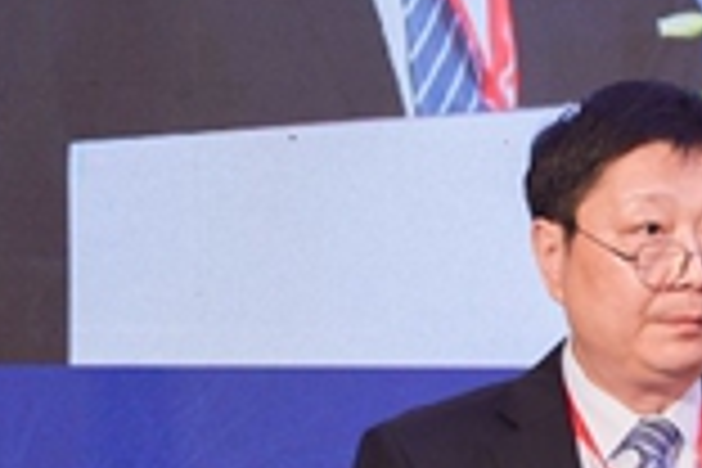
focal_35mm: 308
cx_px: 675
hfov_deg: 6.7
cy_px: 277
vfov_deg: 4.5
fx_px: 6006
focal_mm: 80
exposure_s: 1/125
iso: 1000
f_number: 5.6
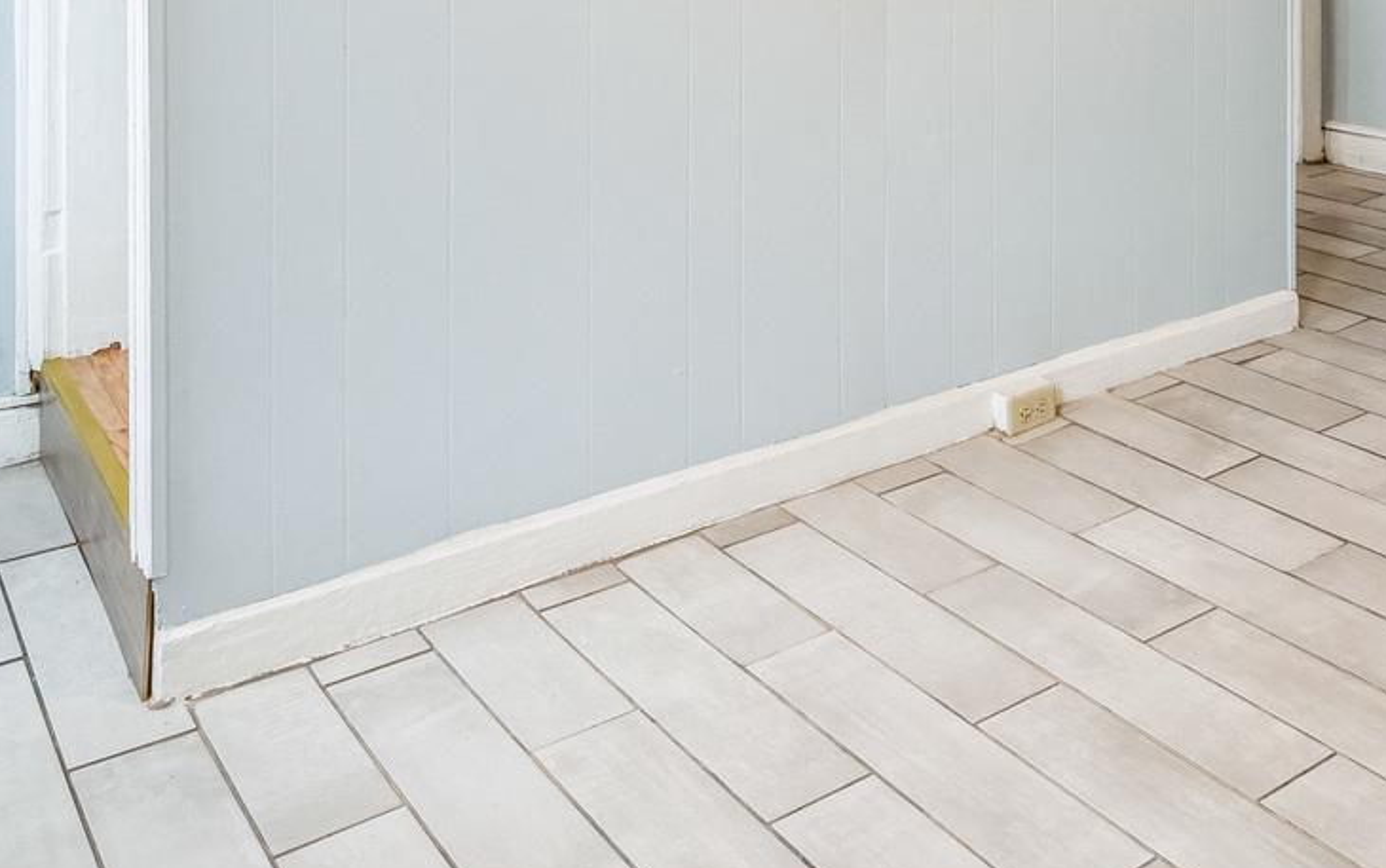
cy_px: -240
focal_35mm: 40
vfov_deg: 27.2
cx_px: 851
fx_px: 1512
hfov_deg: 48.9
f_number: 8
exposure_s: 1/40
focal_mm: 14
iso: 800
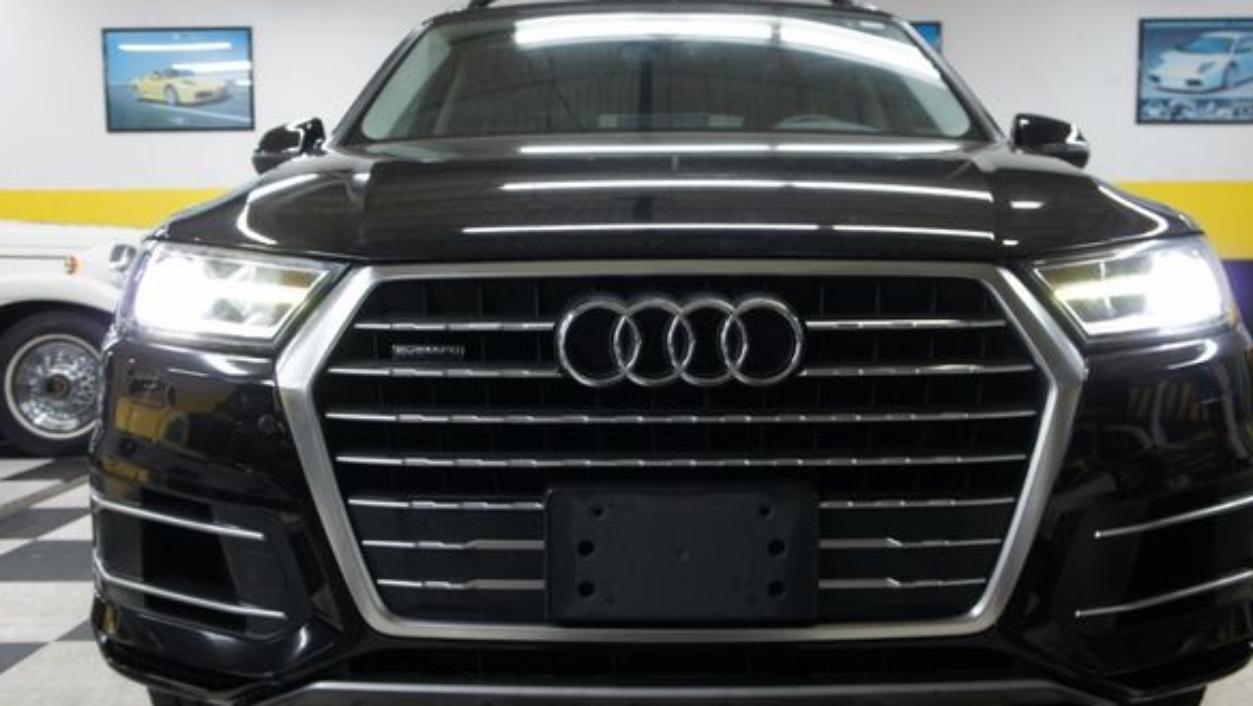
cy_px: 380
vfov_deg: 30.0
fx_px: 1315
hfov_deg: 50.9
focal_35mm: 40
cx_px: 642
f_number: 4
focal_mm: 23
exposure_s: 1/40
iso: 500
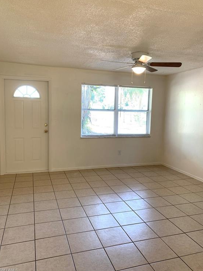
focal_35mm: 27
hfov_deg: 51.4
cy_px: 132
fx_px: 211
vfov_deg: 65.3
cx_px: 103
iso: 80
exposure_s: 1/60
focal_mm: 4.25
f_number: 1.8
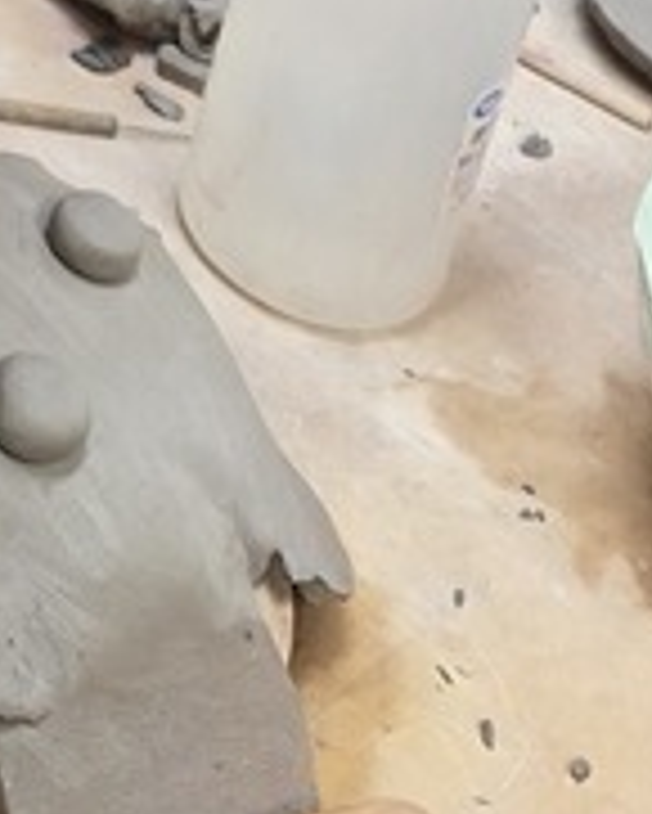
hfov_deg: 11.1
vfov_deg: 12.8
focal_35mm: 127
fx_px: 3061
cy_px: -904
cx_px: -616
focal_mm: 6.3
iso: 125
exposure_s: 1/120
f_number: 1.7
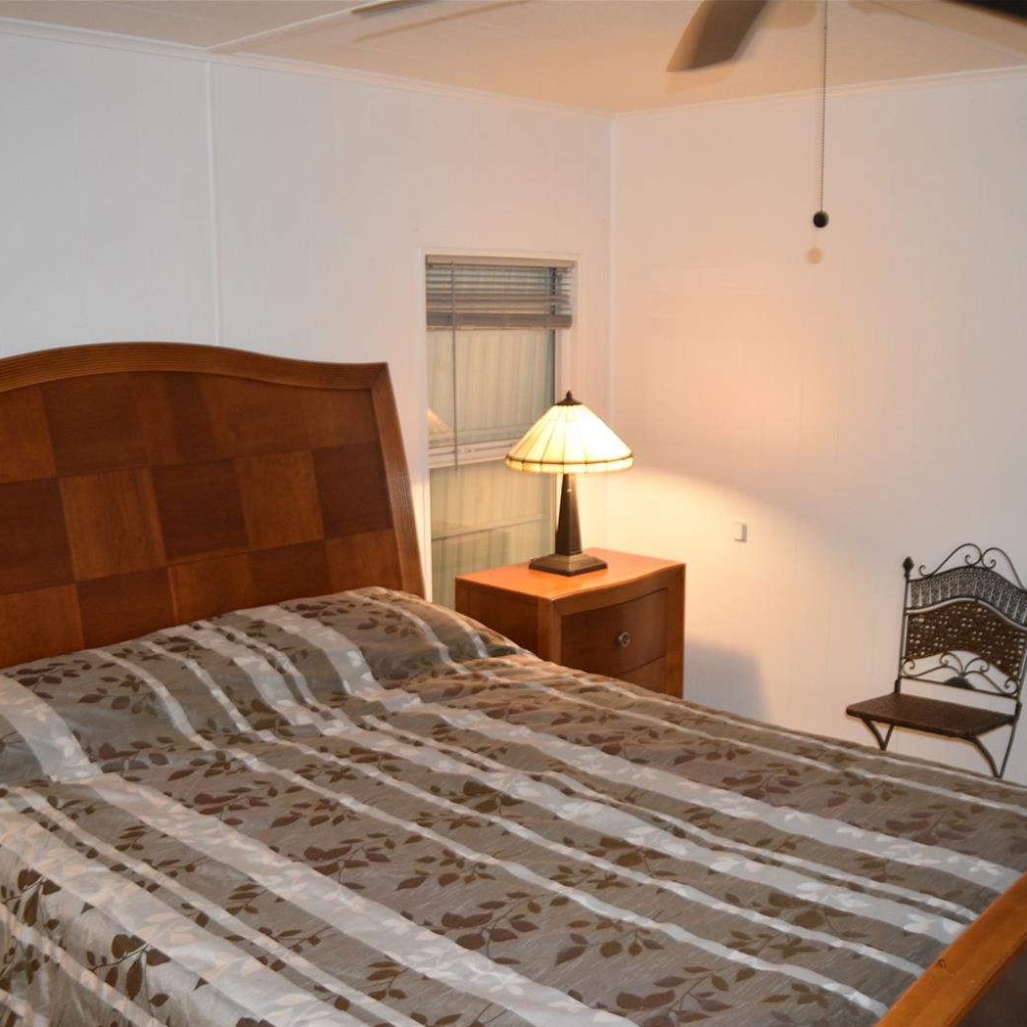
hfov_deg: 47.2
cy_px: 521
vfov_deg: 47.2
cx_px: 550
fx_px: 1175
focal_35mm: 35
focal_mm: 18
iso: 800
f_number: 3.5
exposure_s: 1/60
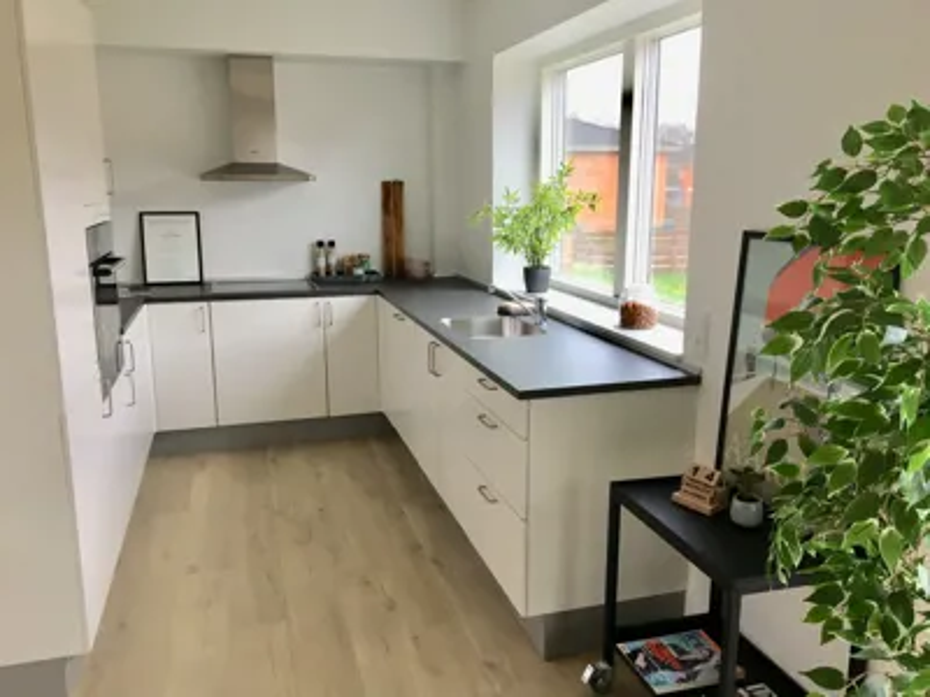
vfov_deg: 48.2
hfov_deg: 61.7
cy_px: 348
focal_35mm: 29
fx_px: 779
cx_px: 465
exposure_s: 1/33
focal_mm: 4.15
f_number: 2.2
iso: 32
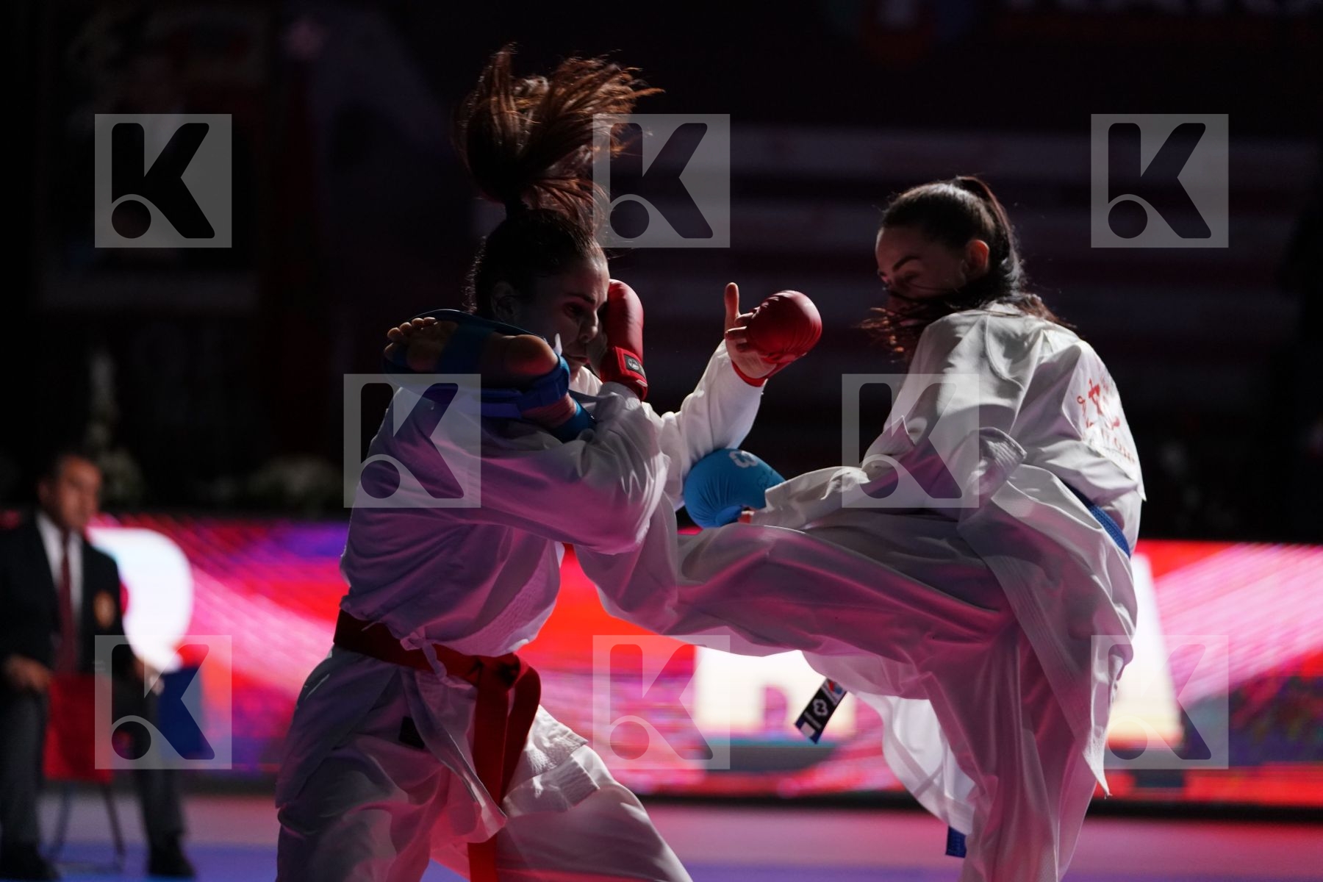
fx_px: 4630
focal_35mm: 126
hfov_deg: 16.3
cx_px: 662
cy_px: 441
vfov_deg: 10.9
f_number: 2.8
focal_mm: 126
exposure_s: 1/1000
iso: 4000
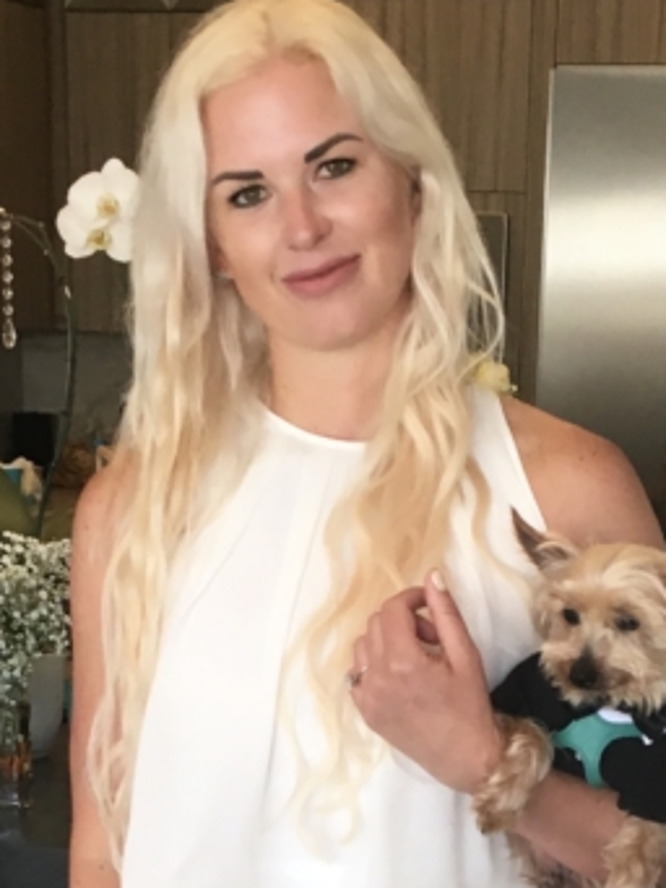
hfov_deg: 16.9
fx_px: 2230
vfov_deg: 21.3
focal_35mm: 87
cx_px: 507
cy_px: 987
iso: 25
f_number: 2.2
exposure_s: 1/30
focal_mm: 4.15
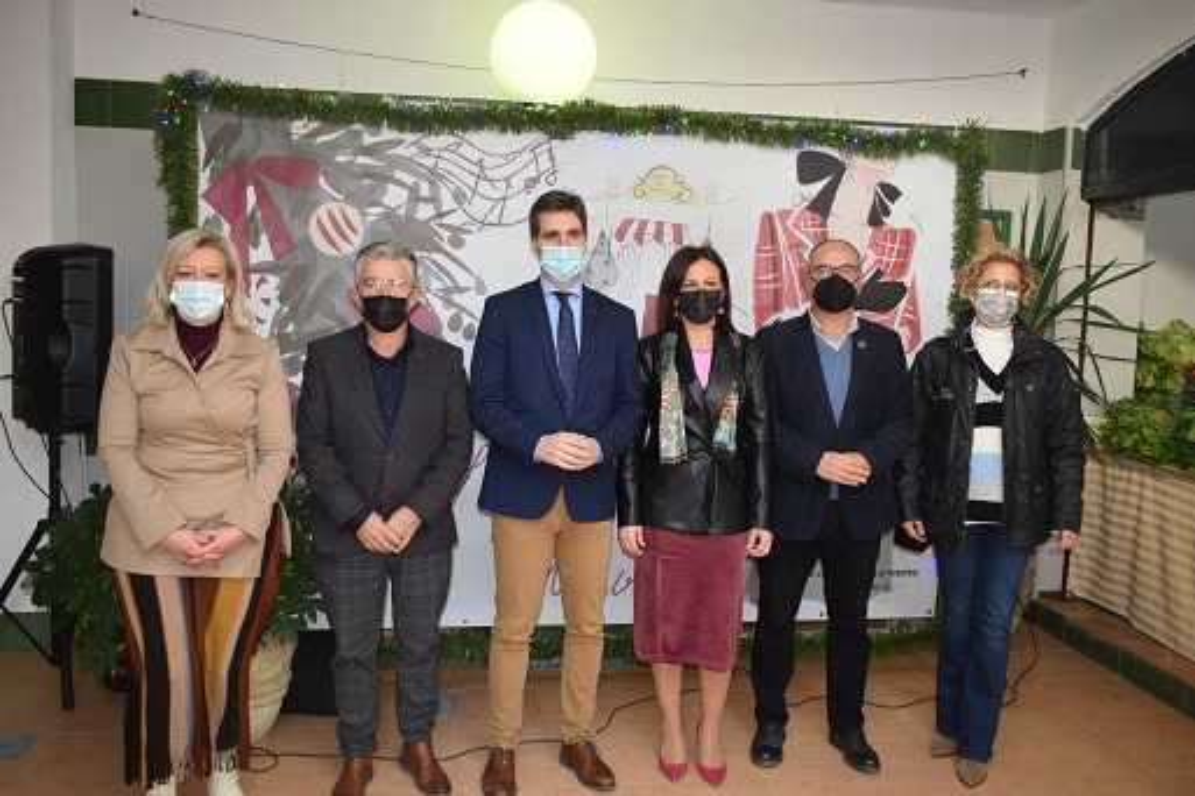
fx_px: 1046
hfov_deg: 59.5
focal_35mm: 32
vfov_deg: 41.7
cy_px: 398
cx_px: 598
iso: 800
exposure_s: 1/100
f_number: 5
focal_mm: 21
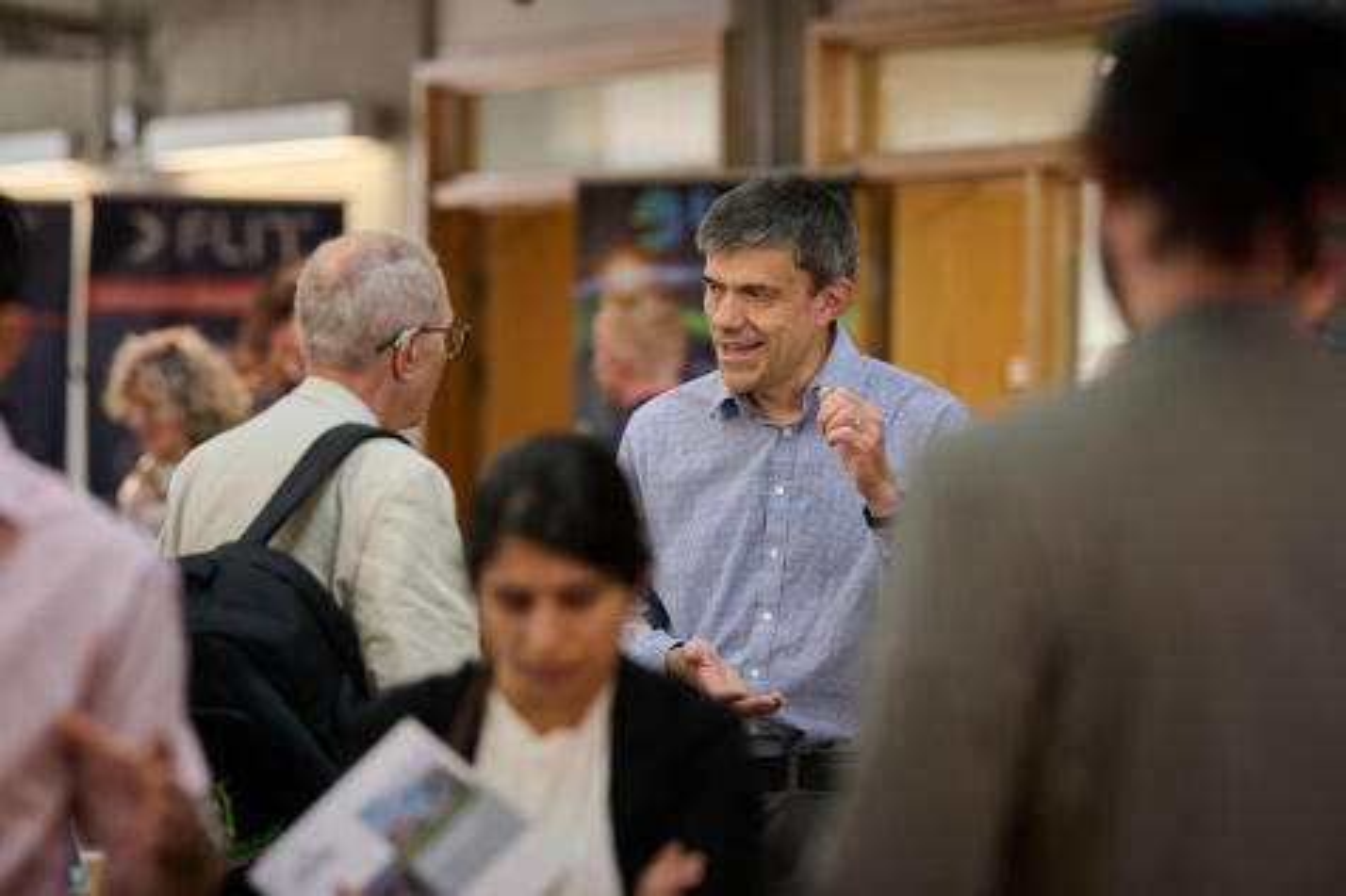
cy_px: 448
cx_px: 673
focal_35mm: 135
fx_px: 5045
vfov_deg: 10.2
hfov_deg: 15.2
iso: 400
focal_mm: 135
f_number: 2.5
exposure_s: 1/200
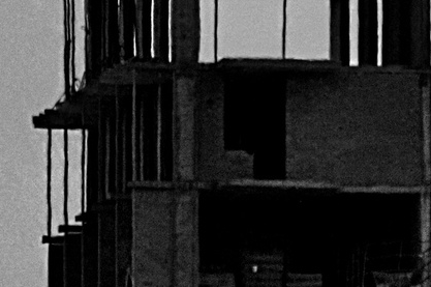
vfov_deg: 0.7
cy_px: -253
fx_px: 22039
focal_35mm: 1843
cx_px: 106
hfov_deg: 1.1
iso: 200
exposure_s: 1/4000
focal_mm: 200
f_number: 5.6
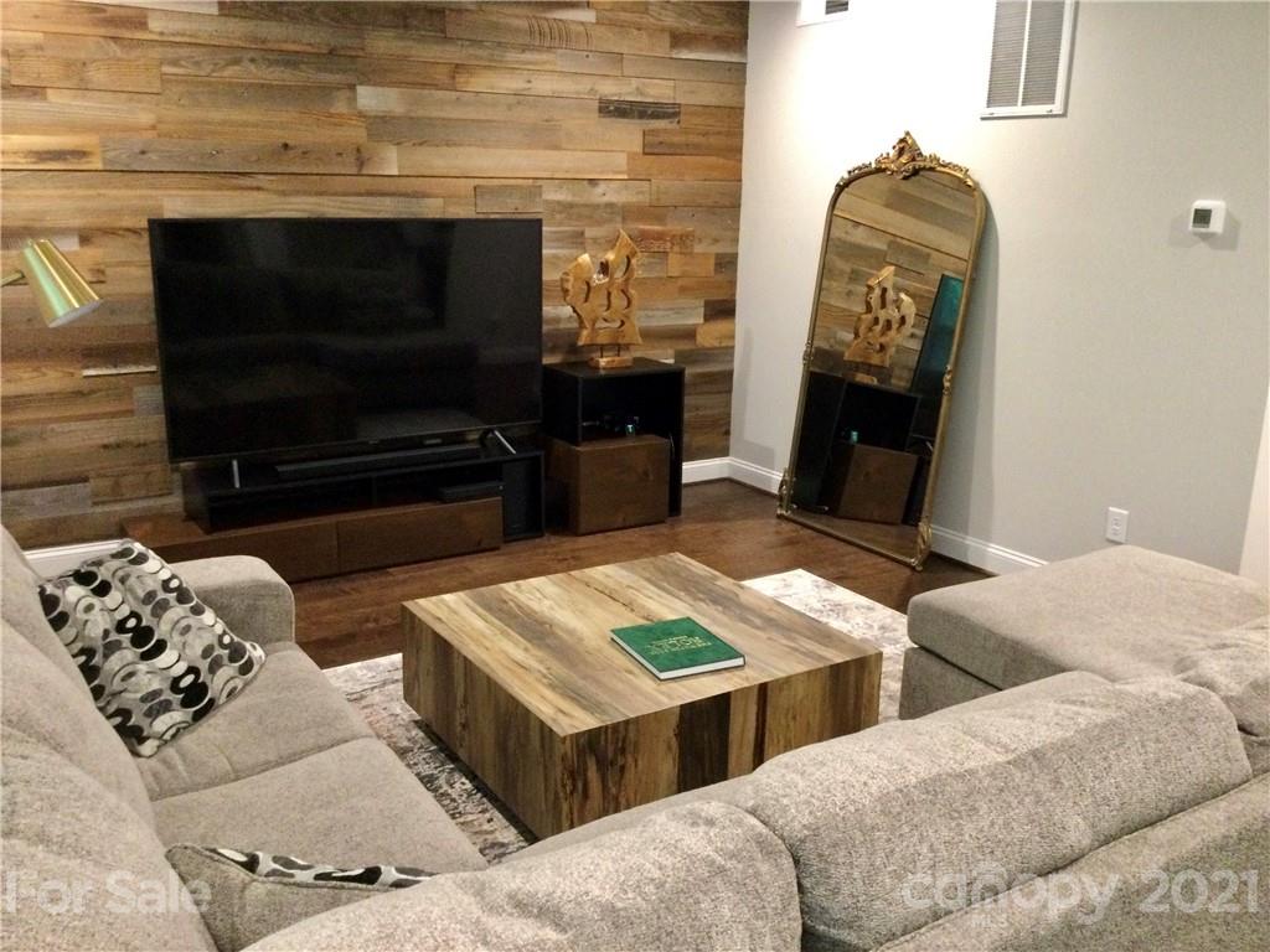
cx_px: 635
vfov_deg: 45.4
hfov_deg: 58.4
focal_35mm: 31
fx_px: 1137
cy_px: 476
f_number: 2.4
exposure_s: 1/15
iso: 400
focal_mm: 3.3
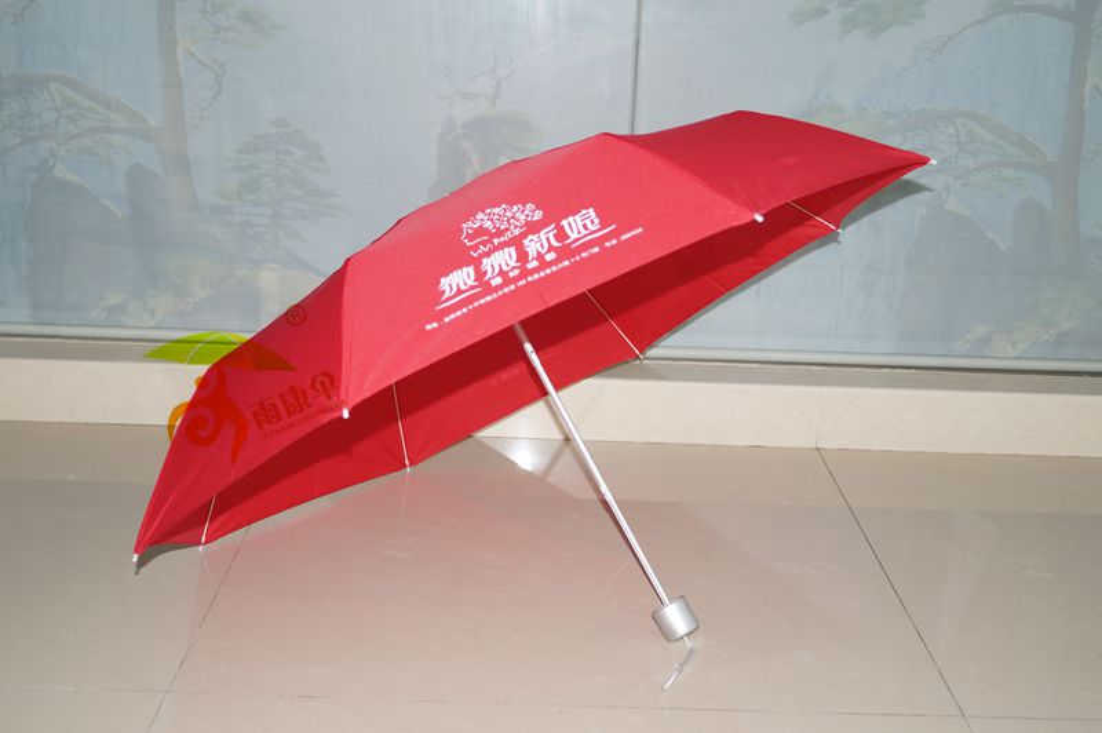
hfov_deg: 46.4
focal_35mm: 42
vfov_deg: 31.8
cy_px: 366
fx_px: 1285
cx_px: 551
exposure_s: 1/60
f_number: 4.5
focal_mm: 28
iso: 500
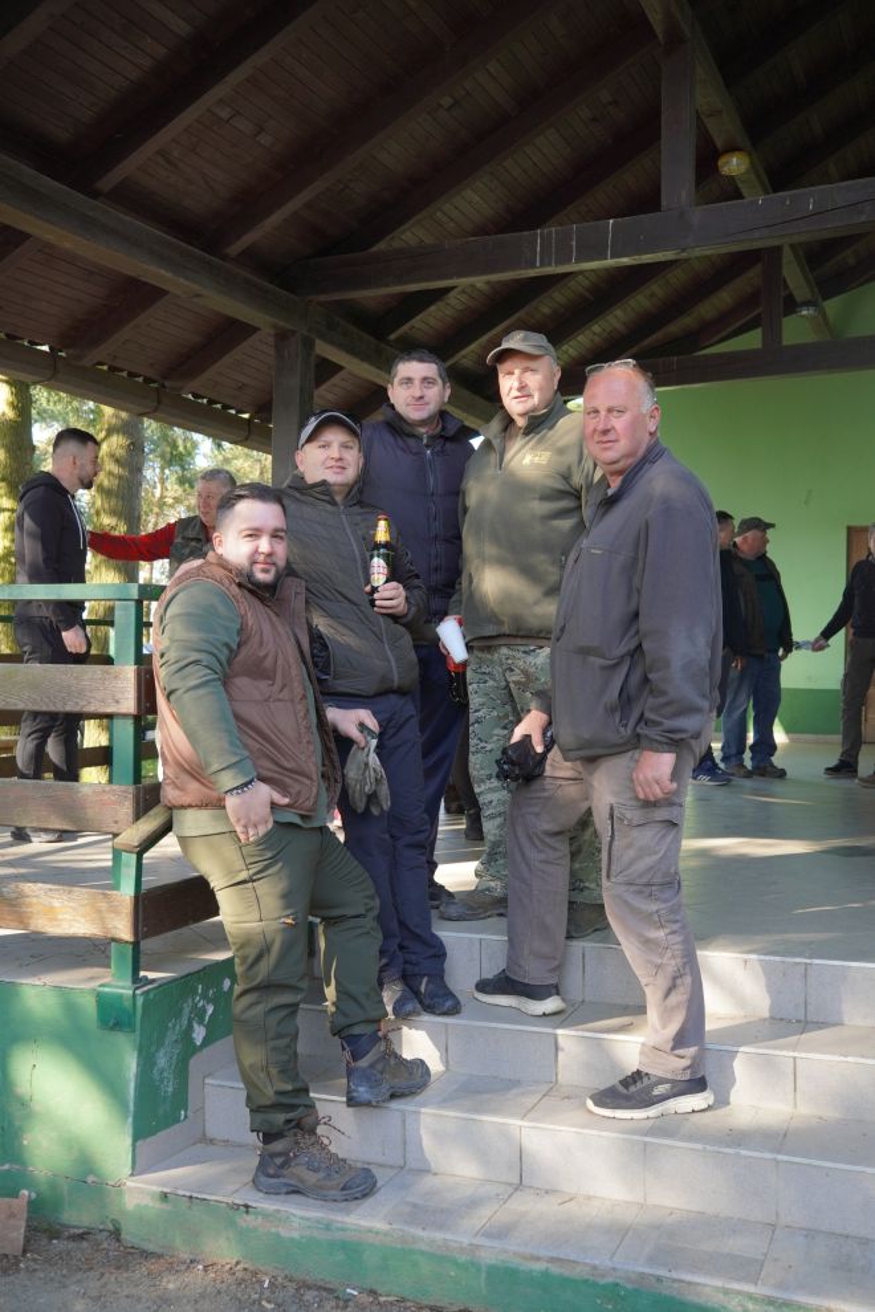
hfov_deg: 35.2
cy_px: 656
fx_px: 1378
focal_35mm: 38
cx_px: 438
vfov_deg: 50.9
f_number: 4
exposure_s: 1/200
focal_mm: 25.2
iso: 400
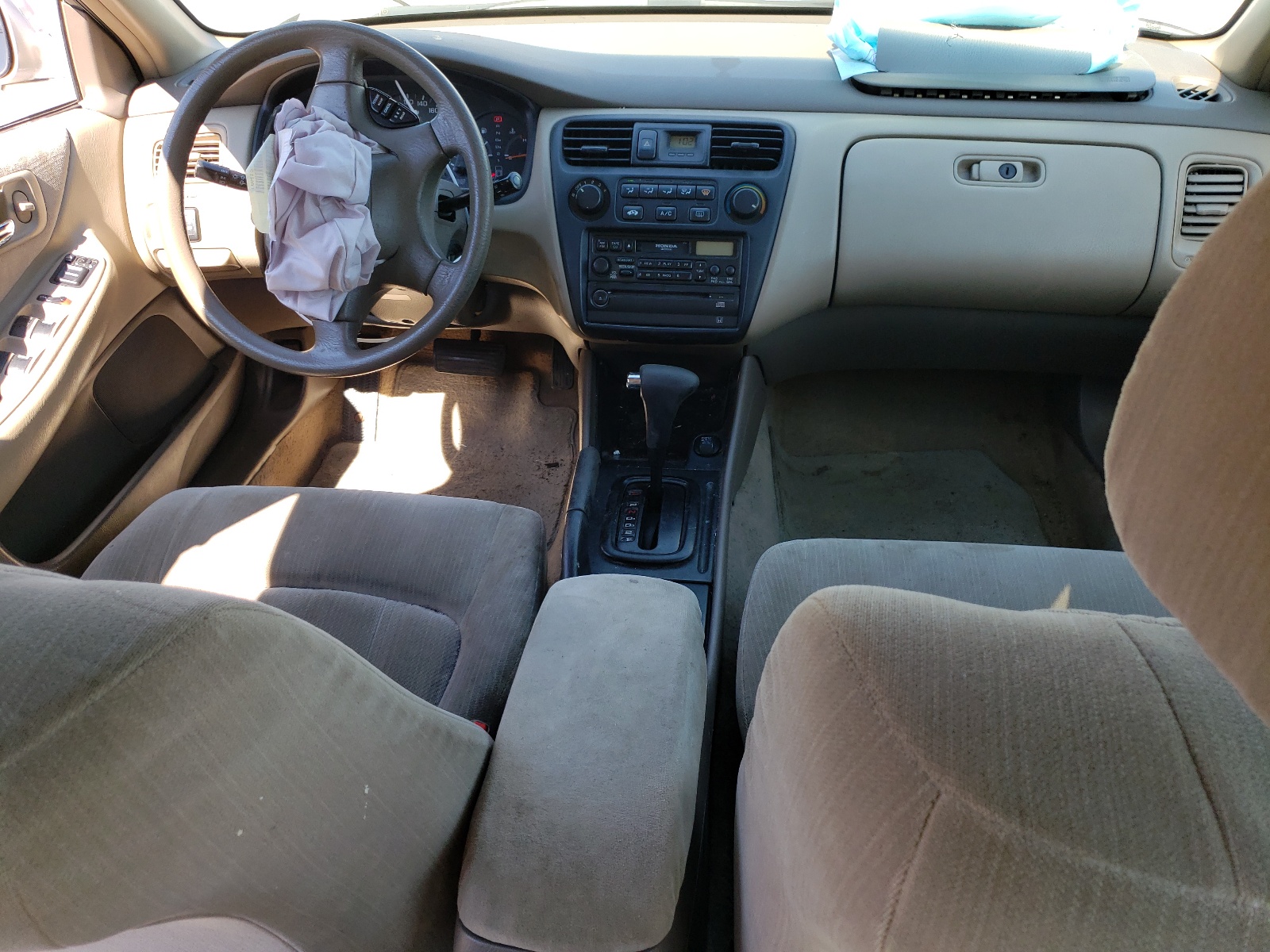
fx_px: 954
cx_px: 635
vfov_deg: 53.1
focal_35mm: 26
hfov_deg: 67.3
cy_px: 476
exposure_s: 1/294
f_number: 1.5
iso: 50
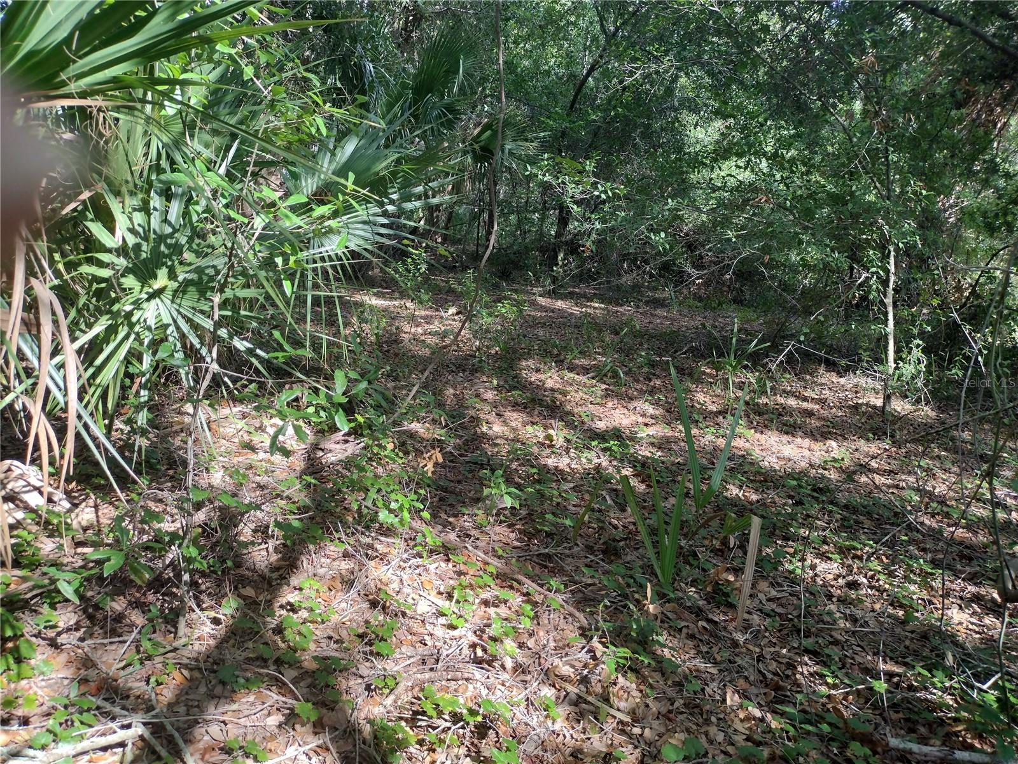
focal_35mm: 27
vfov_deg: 51.4
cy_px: 382
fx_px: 794
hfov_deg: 65.3
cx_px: 509
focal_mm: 4.71
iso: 100
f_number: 1.7
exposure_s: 1/349
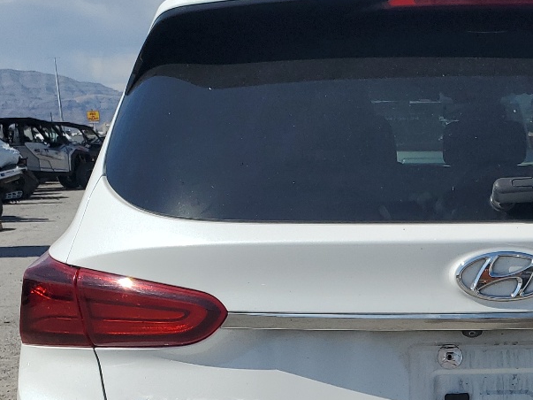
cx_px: 507
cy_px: 396
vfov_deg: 20.6
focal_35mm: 69
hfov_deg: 26.9
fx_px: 1062
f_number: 1.5
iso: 50
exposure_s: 1/10000
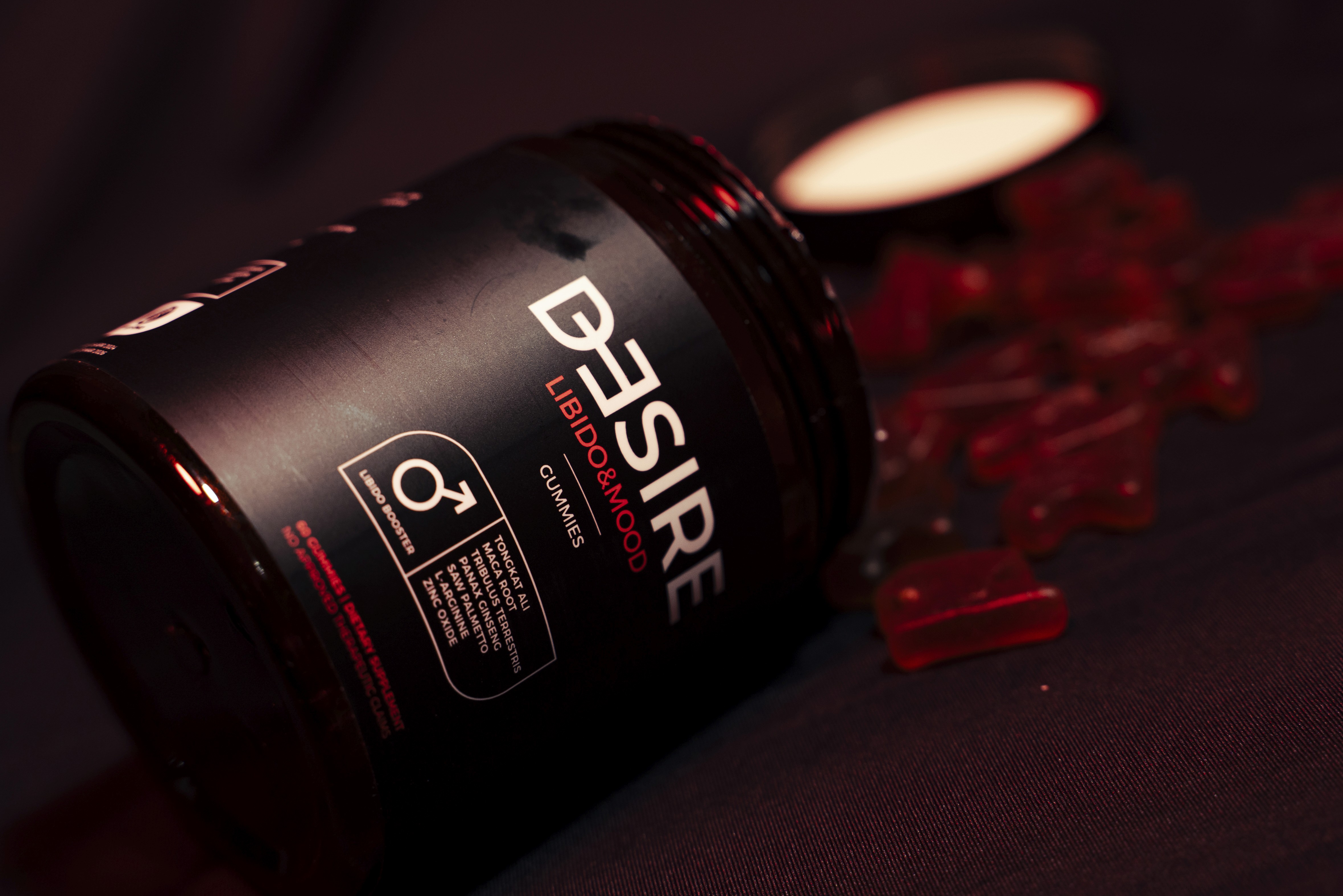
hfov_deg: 32.9
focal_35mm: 61
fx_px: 2276
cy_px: 391
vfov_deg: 22.2
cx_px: 713
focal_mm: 48
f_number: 4.5
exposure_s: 1/125
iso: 500
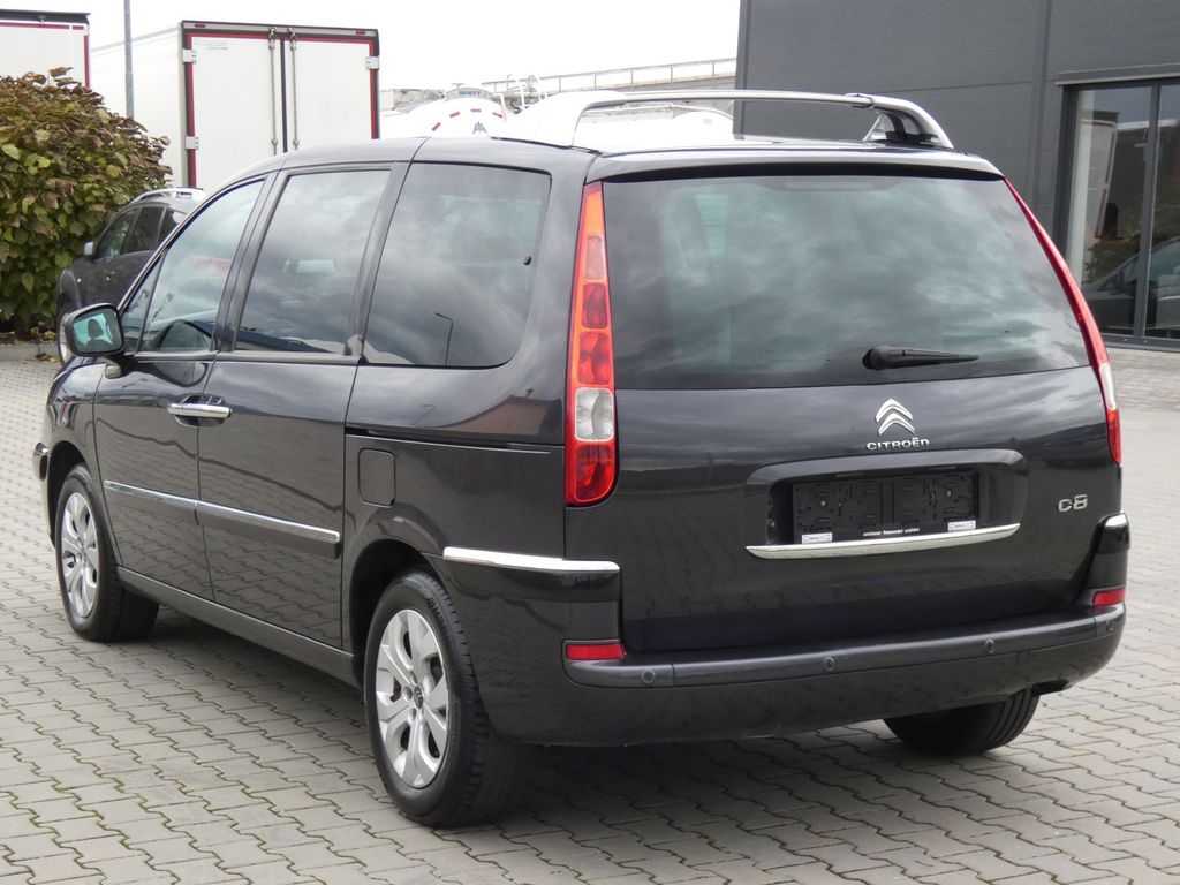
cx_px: 590
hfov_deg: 29.4
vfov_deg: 22.3
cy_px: 442
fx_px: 2250
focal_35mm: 66
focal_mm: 11.9
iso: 320
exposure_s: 1/80
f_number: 5.6
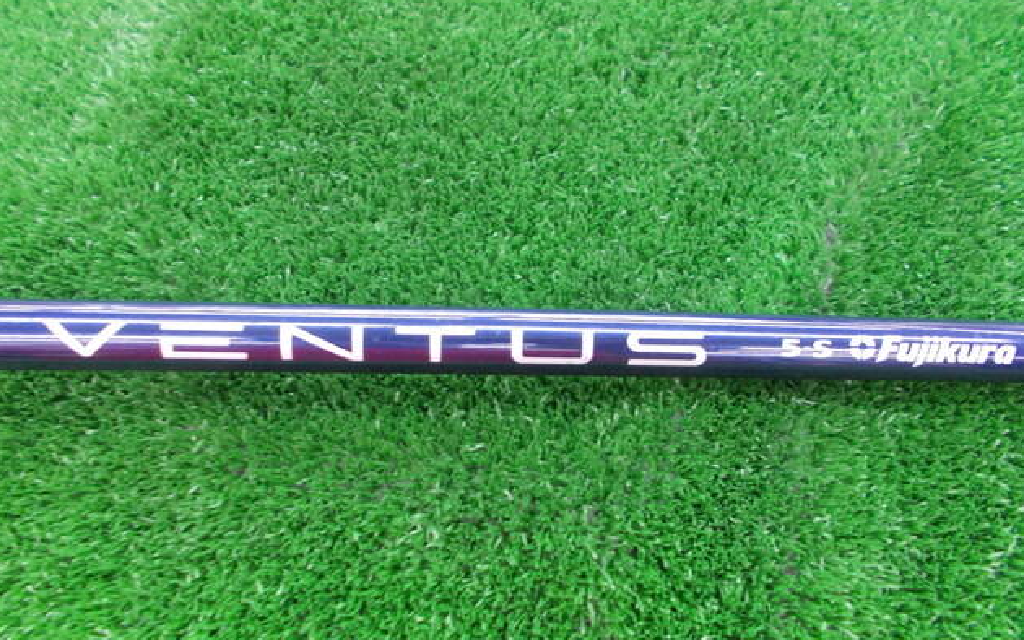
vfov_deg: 44.5
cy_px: 354
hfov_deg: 66.5
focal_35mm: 28
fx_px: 782
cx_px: 514
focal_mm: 4.6
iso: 200
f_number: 3.2
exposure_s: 1/10
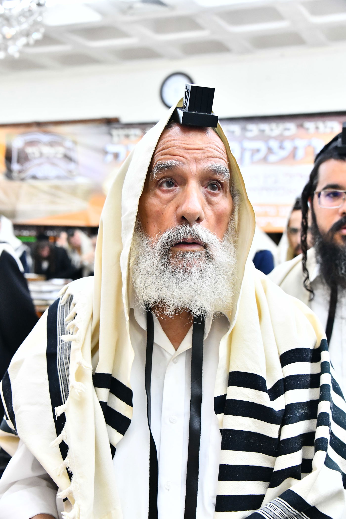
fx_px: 721
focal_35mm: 50
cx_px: 173
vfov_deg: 39.6
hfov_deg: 27.0
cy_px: 260
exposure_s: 1/200
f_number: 5.6
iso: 5000
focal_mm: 50
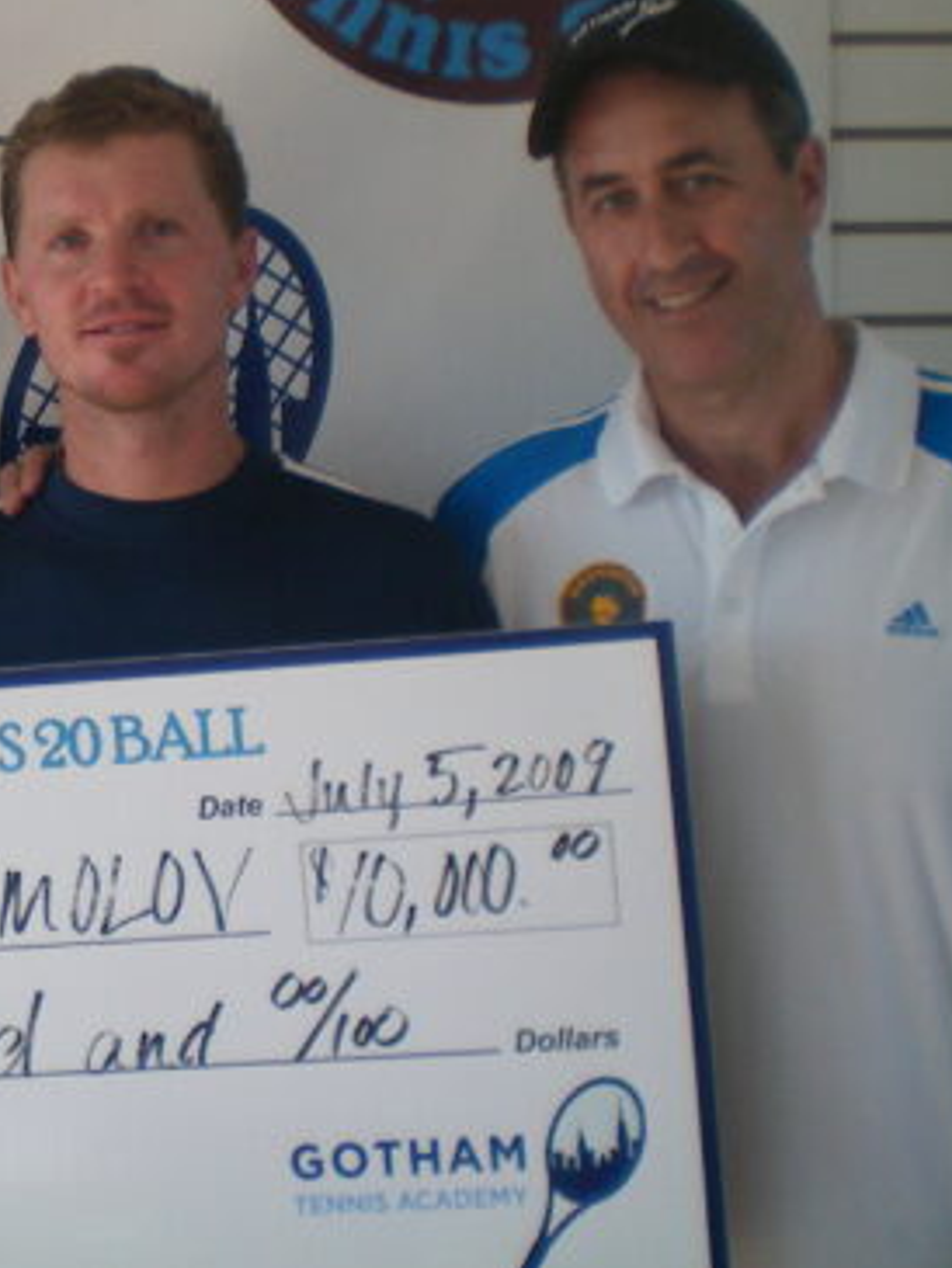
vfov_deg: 24.1
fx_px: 2932
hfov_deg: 17.6
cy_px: 292
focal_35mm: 80
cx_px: -174
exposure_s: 1/100
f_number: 3.1
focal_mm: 6.3
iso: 64
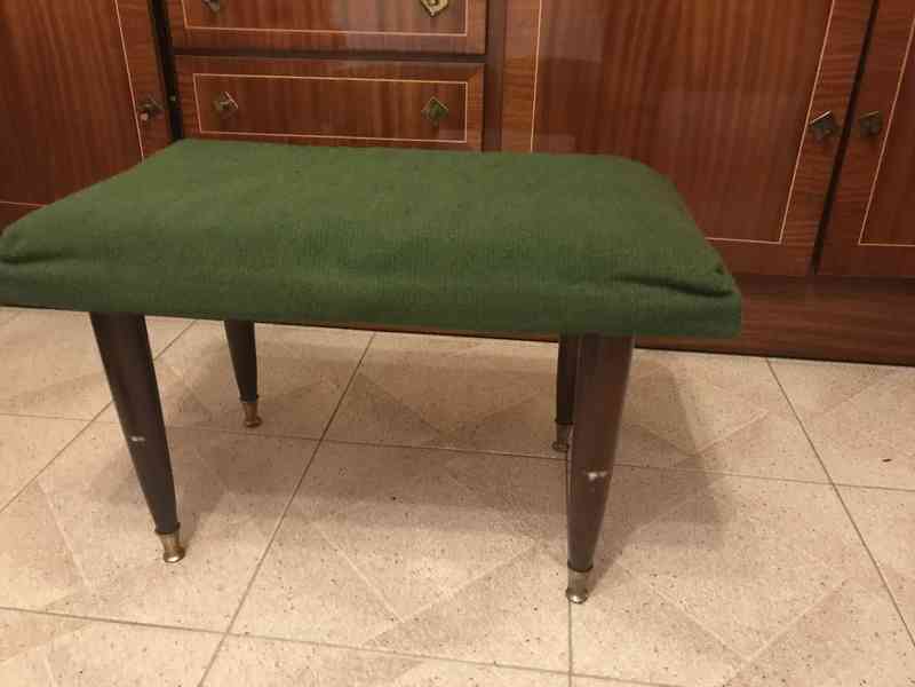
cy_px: 344
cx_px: 458
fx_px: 740
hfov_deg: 63.4
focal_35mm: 28
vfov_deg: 49.7
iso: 100
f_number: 1.8
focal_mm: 3.99
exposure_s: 1/5
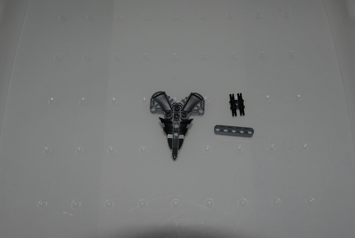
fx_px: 459
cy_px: 119
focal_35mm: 46
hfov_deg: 42.3
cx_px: 178
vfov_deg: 29.0
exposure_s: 1/45
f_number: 8
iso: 400
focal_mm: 31
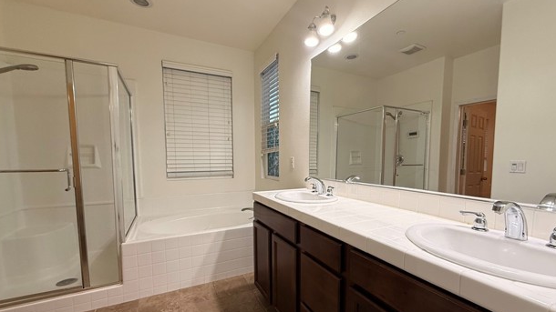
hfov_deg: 99.4
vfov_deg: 66.7
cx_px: 283
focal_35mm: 16
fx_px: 236
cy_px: 178
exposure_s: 1/120
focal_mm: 2.22
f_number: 2.2
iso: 160
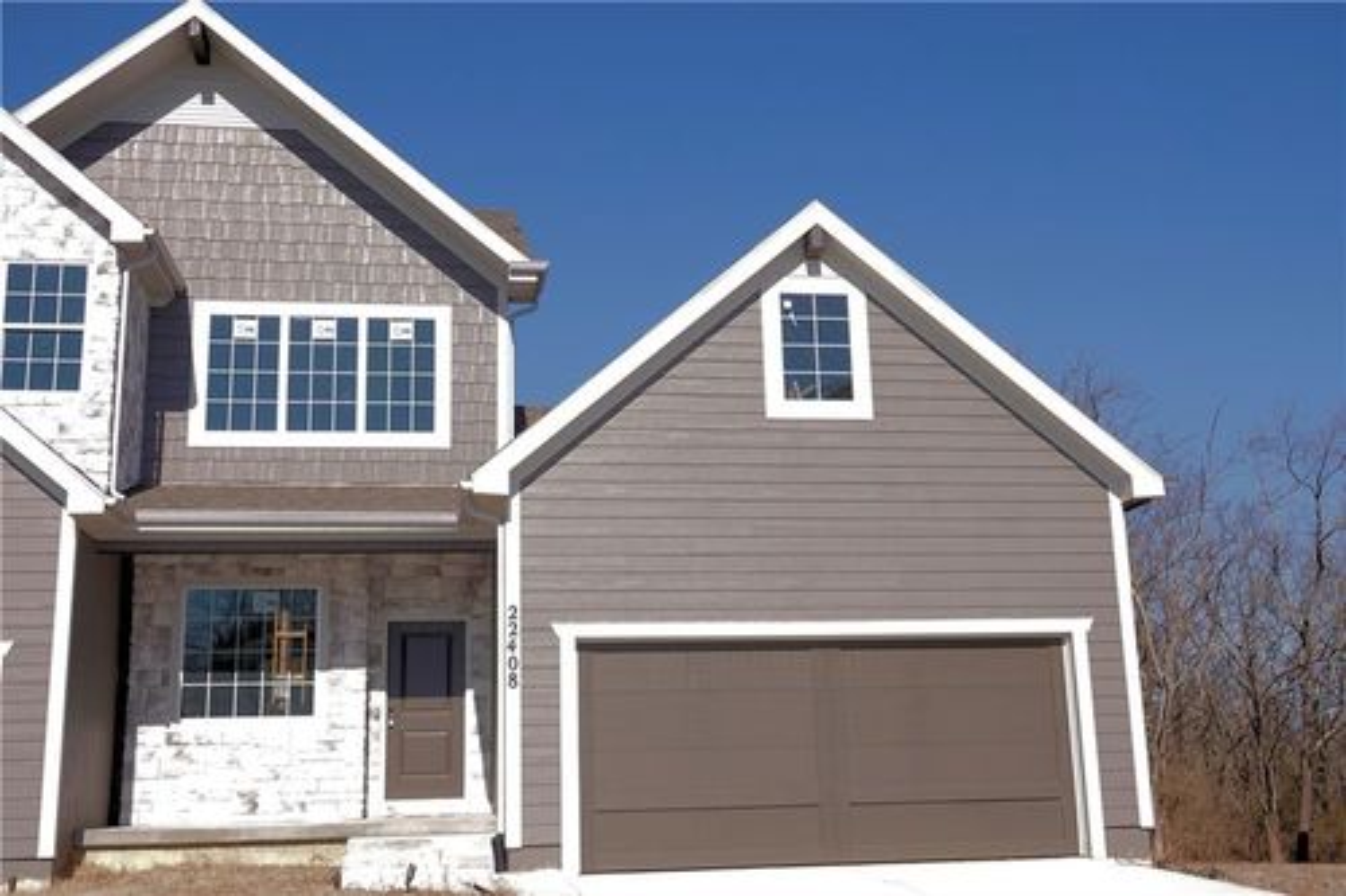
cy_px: 448
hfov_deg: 51.9
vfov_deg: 35.9
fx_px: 1383
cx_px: 673
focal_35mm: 37
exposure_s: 1/1000
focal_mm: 13.7
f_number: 3.2
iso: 80
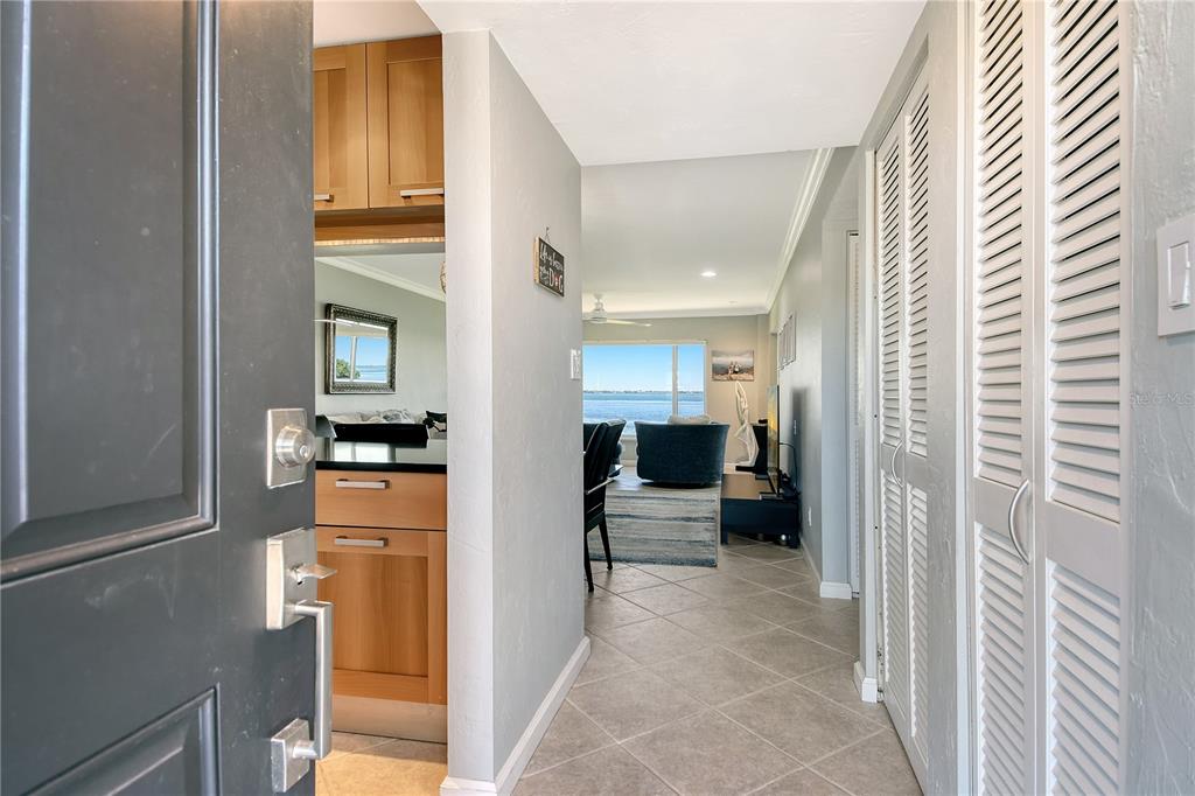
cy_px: 398
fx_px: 597
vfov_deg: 67.3
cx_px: 598
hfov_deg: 90.0
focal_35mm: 18
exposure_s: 1/1000
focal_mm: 12
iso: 640
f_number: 7.1
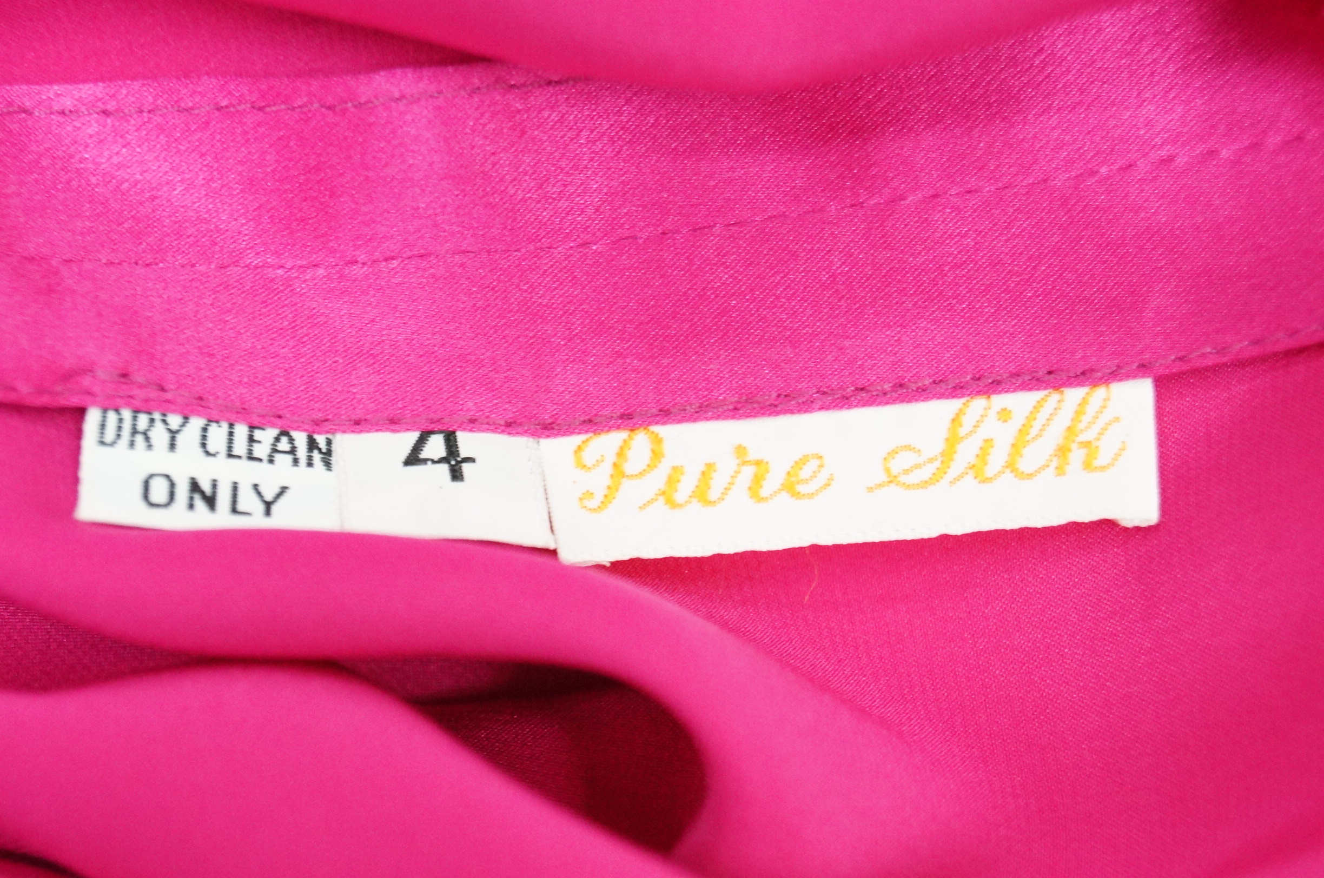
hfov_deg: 24.7
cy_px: 439
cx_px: 662
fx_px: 3029
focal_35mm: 82
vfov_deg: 16.5
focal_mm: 55
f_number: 5.6
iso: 3200
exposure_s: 1/40
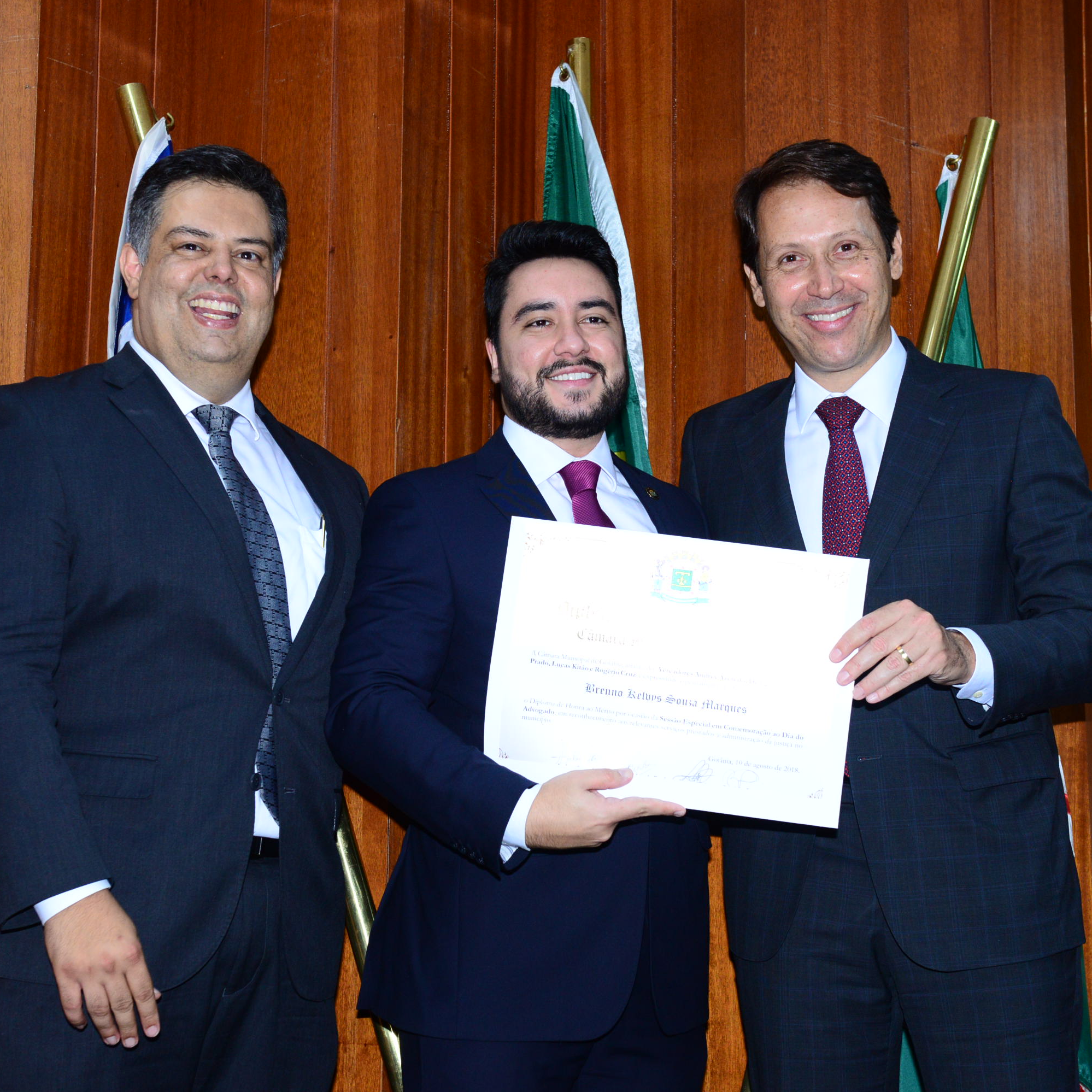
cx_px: 510
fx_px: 2284
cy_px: 548
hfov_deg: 26.9
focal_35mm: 64
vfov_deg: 26.9
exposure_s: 1/125
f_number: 5.6
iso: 2000
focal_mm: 50
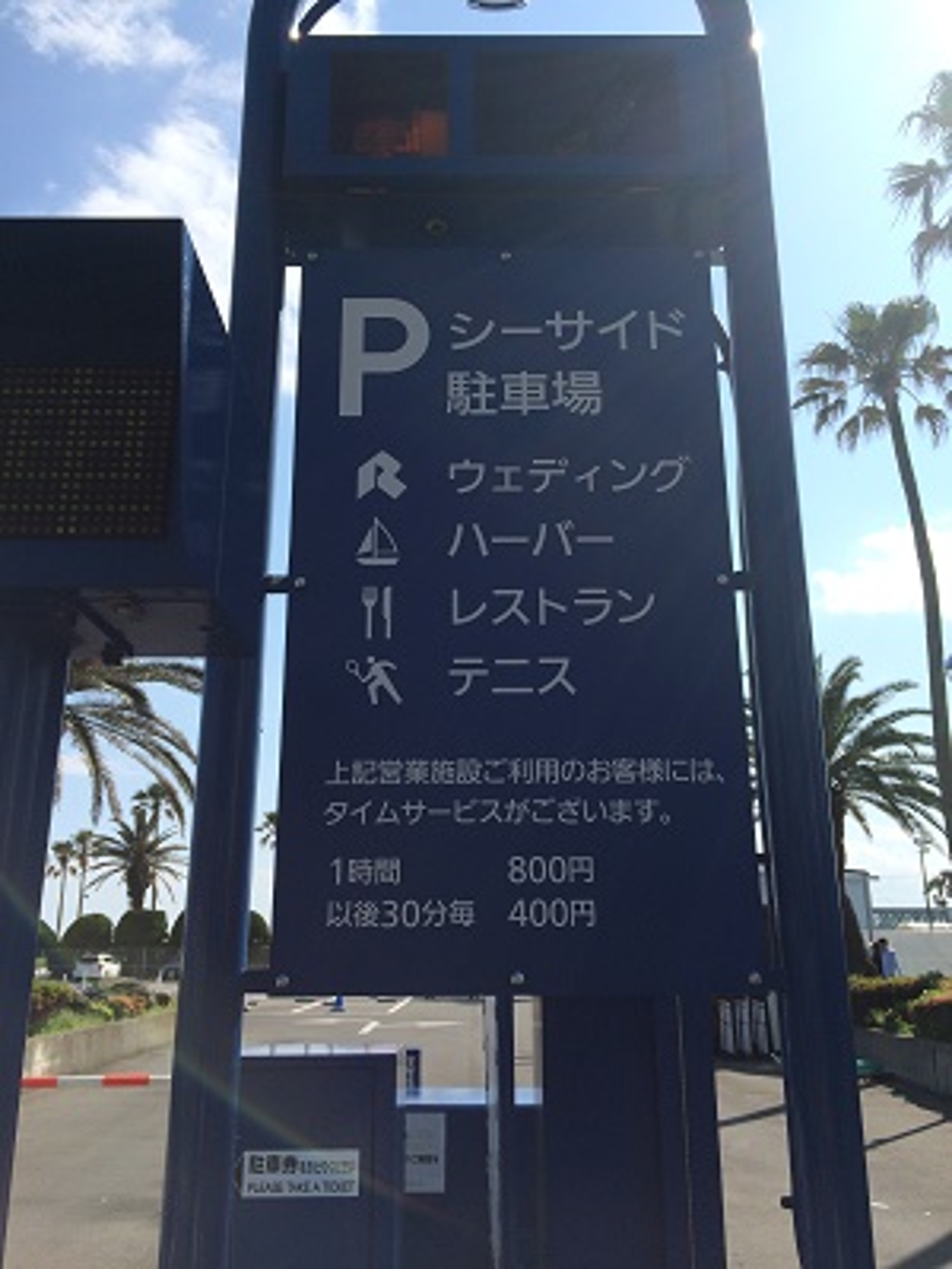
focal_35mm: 29
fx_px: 1063
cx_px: 476
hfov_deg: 48.2
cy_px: 634
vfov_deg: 61.7
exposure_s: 1/2283
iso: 32
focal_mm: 4.15
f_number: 2.2
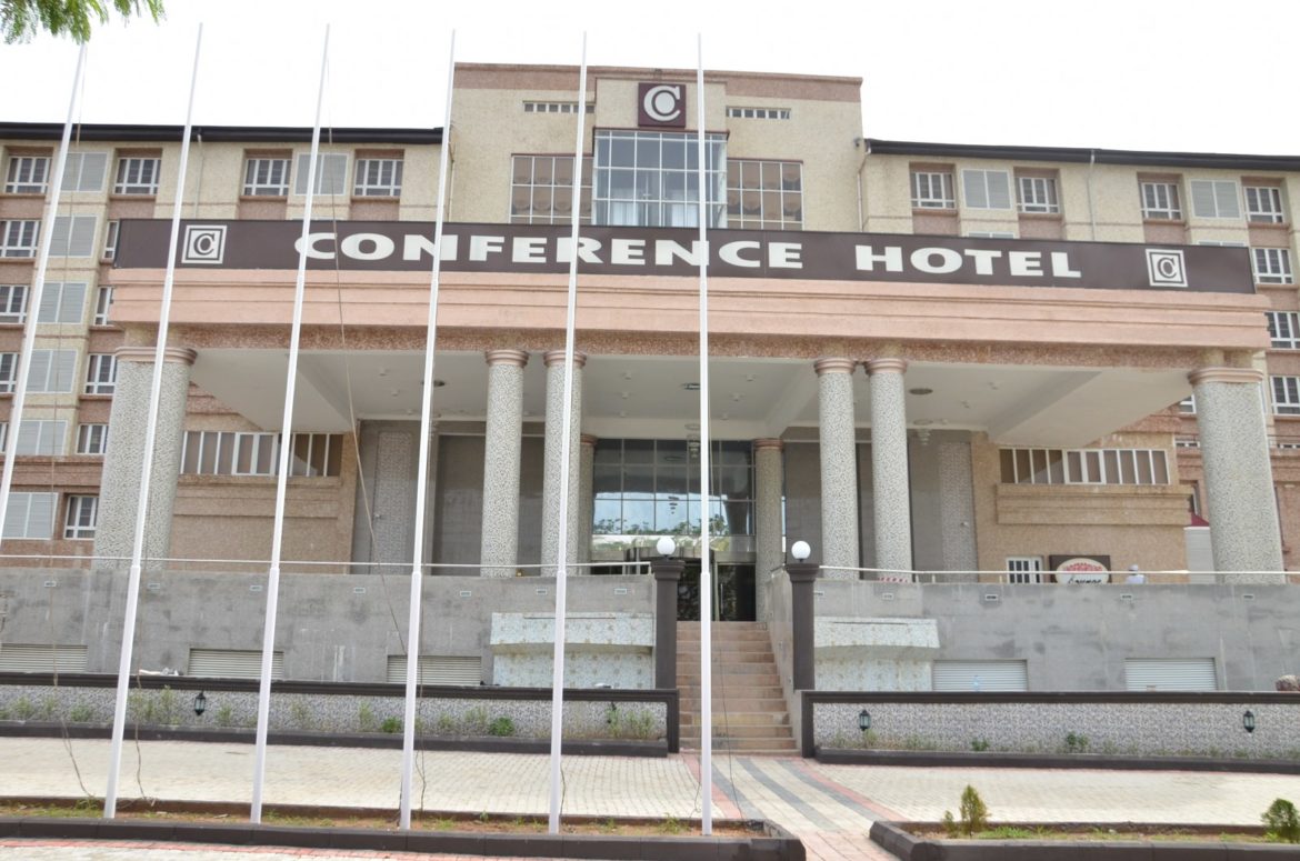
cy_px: 430
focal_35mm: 27
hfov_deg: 67.5
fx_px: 973
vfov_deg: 47.7
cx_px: 650
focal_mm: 18
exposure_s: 1/500
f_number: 5.6
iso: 500
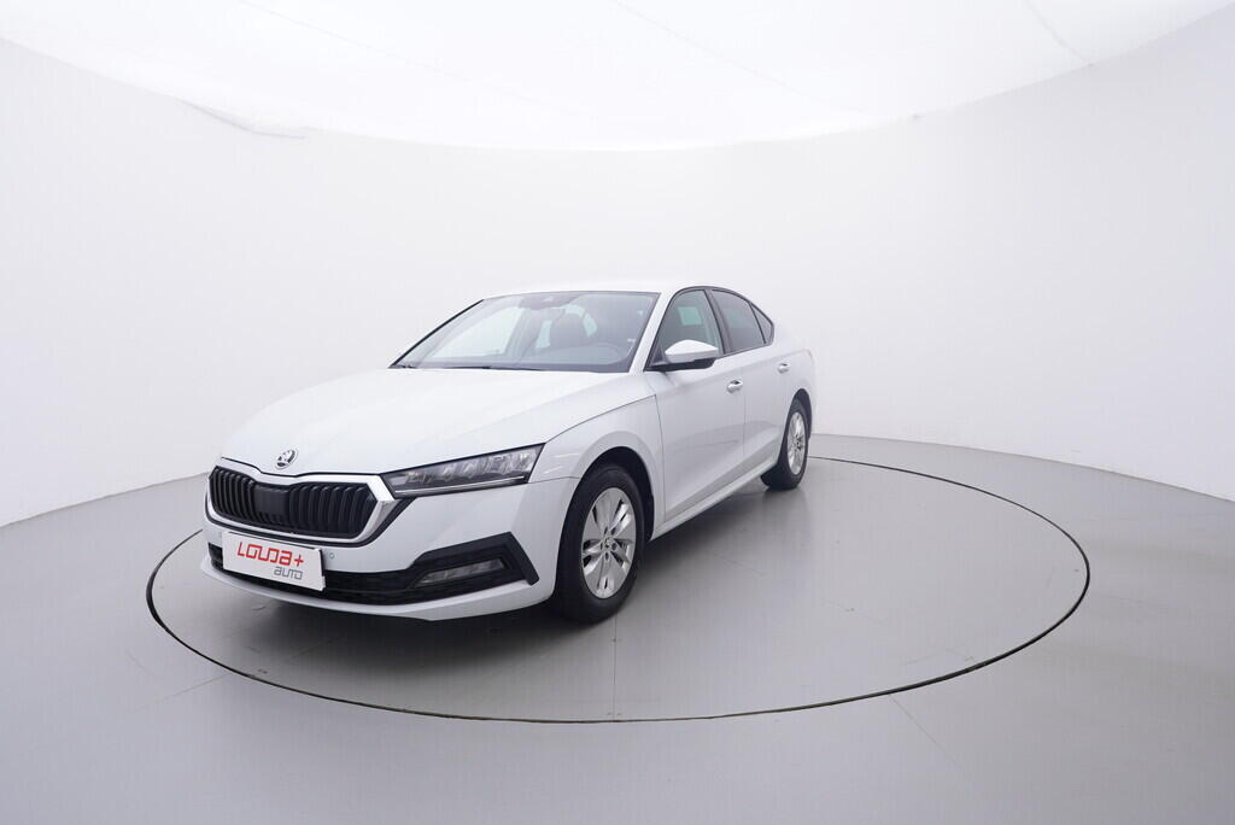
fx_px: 772
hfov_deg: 77.3
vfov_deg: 56.2
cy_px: 412
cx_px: 618
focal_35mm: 22
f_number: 5
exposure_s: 1/80
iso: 200
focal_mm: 15
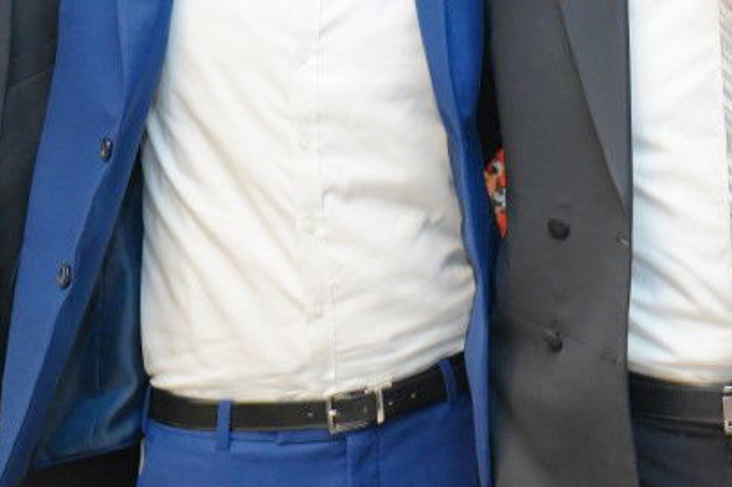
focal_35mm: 68
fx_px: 1382
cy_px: -43
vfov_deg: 19.2
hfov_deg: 27.7
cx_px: 759
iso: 1600
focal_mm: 24
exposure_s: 1/160
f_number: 3.2
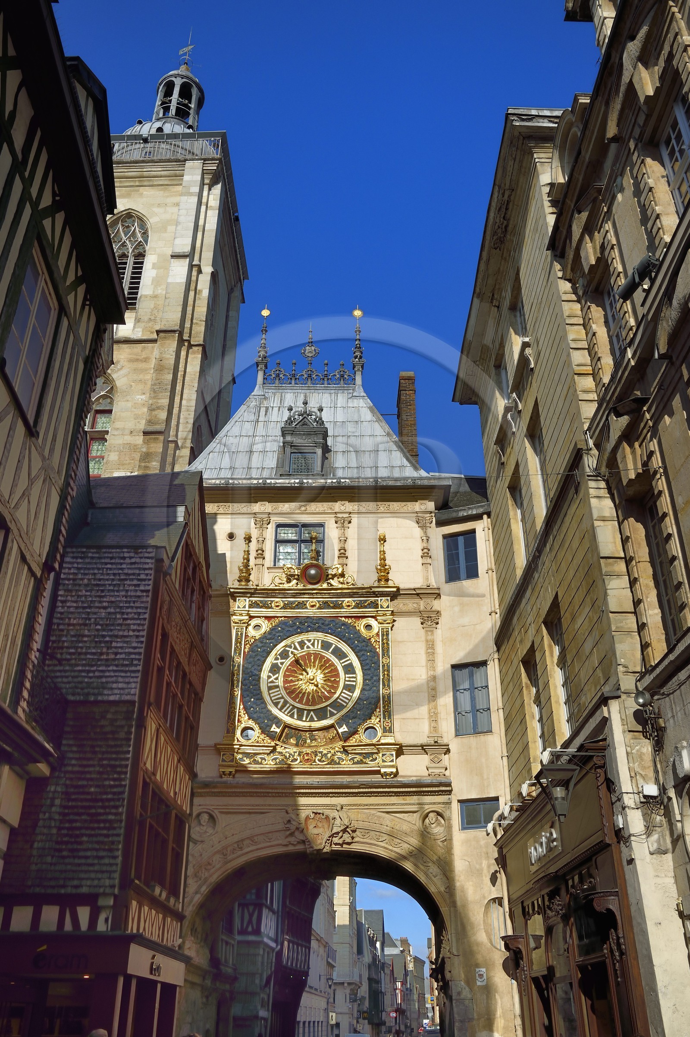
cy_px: 518
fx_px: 892
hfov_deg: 42.3
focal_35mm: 31
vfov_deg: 60.3
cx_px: 345
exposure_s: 1/200
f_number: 20
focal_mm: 31
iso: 200
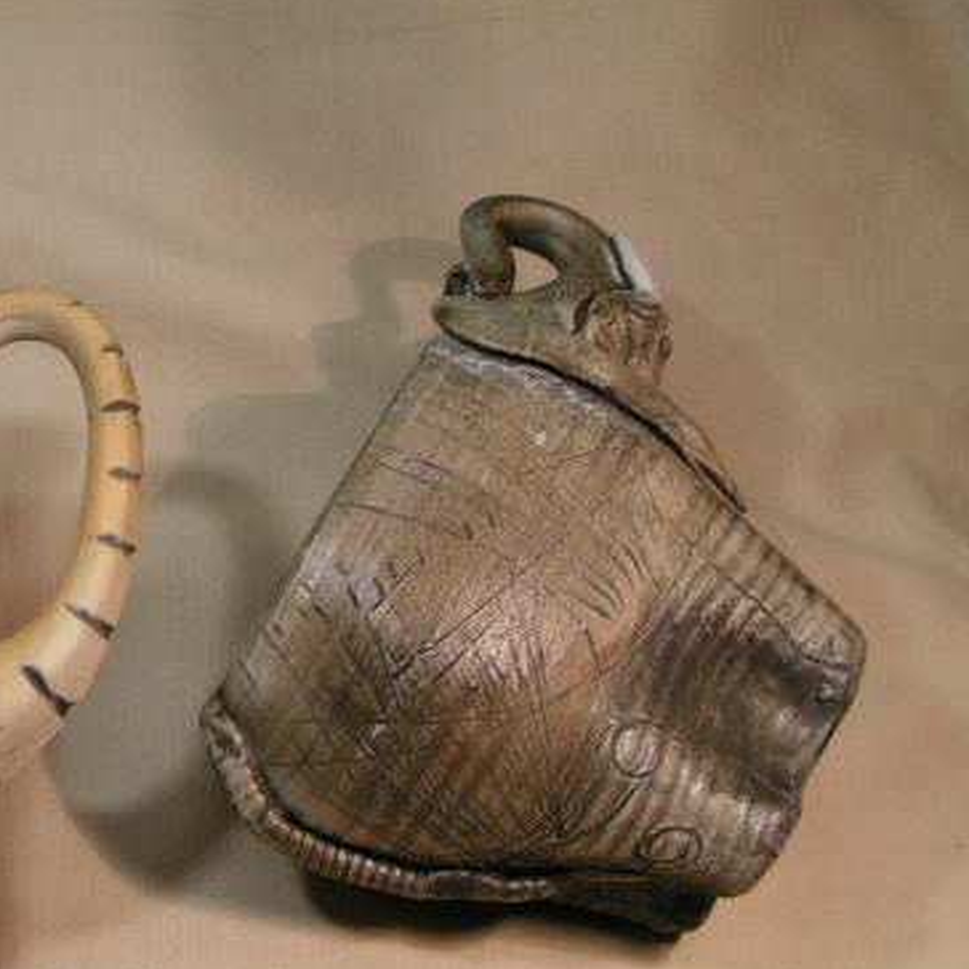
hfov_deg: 28.3
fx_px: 1869
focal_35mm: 59
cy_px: 407
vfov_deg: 29.0
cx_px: 162
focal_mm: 5.8
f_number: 4
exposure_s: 1/50
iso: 50
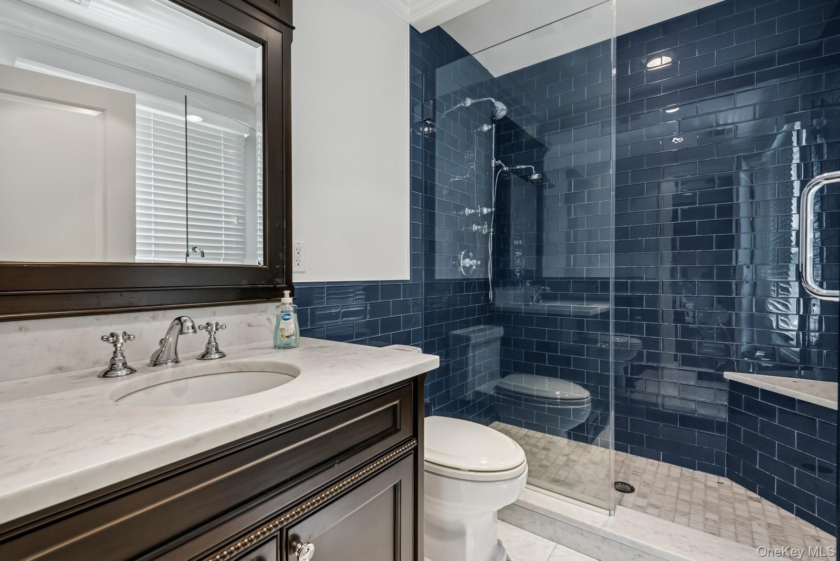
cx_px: 420
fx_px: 373
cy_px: 280
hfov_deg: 96.7
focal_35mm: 16
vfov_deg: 73.8
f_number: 9
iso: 200
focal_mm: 16
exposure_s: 1/8
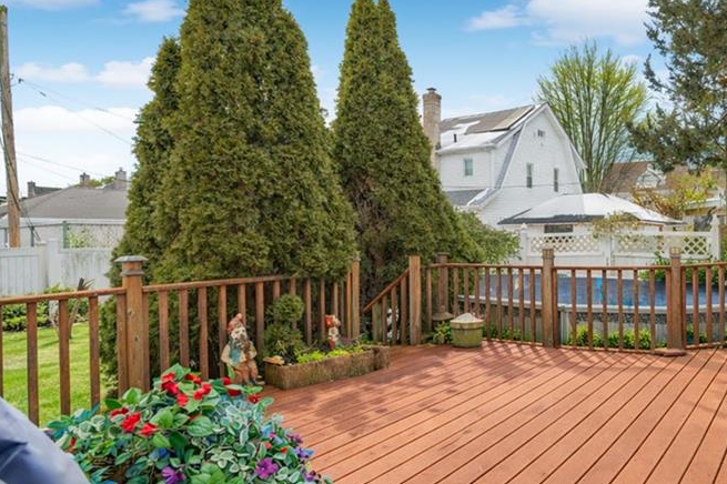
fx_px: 505
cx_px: 486
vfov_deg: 51.2
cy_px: 230
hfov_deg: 69.5
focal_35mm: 25
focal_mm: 16
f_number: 4
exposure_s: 1/250
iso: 100
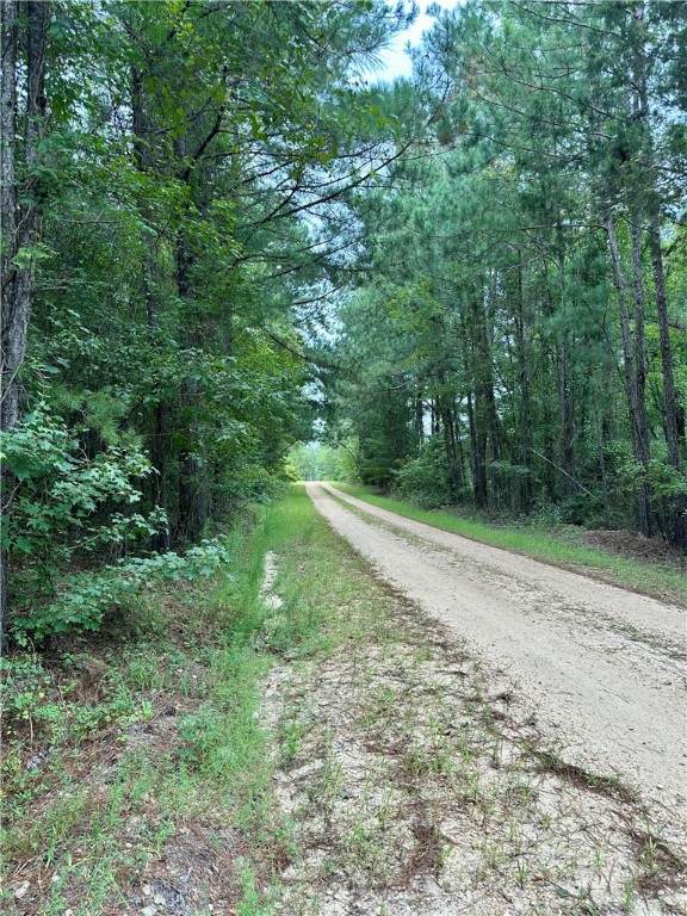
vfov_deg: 71.6
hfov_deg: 56.8
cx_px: 344
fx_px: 635
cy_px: 458
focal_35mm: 24
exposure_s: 1/422
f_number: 1.78
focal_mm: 6.86
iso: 80
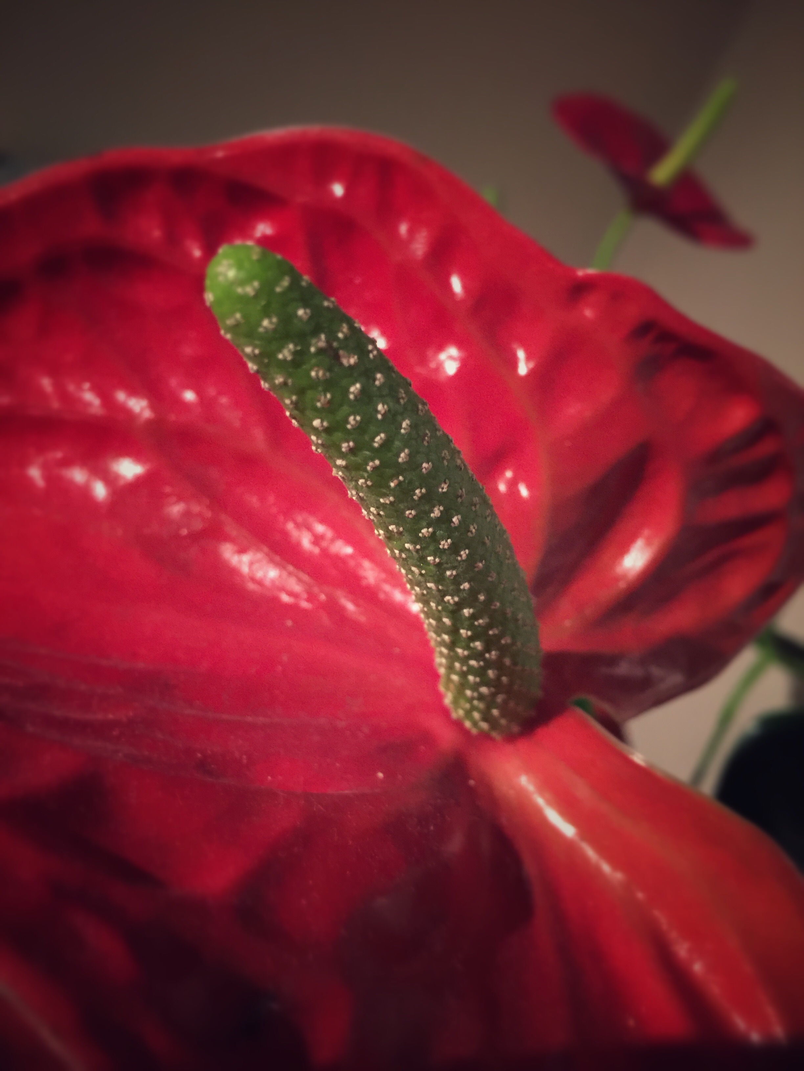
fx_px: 898
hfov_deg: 48.2
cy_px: 536
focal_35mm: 29
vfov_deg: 61.7
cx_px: 402
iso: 200
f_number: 2.2
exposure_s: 1/8
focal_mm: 4.15
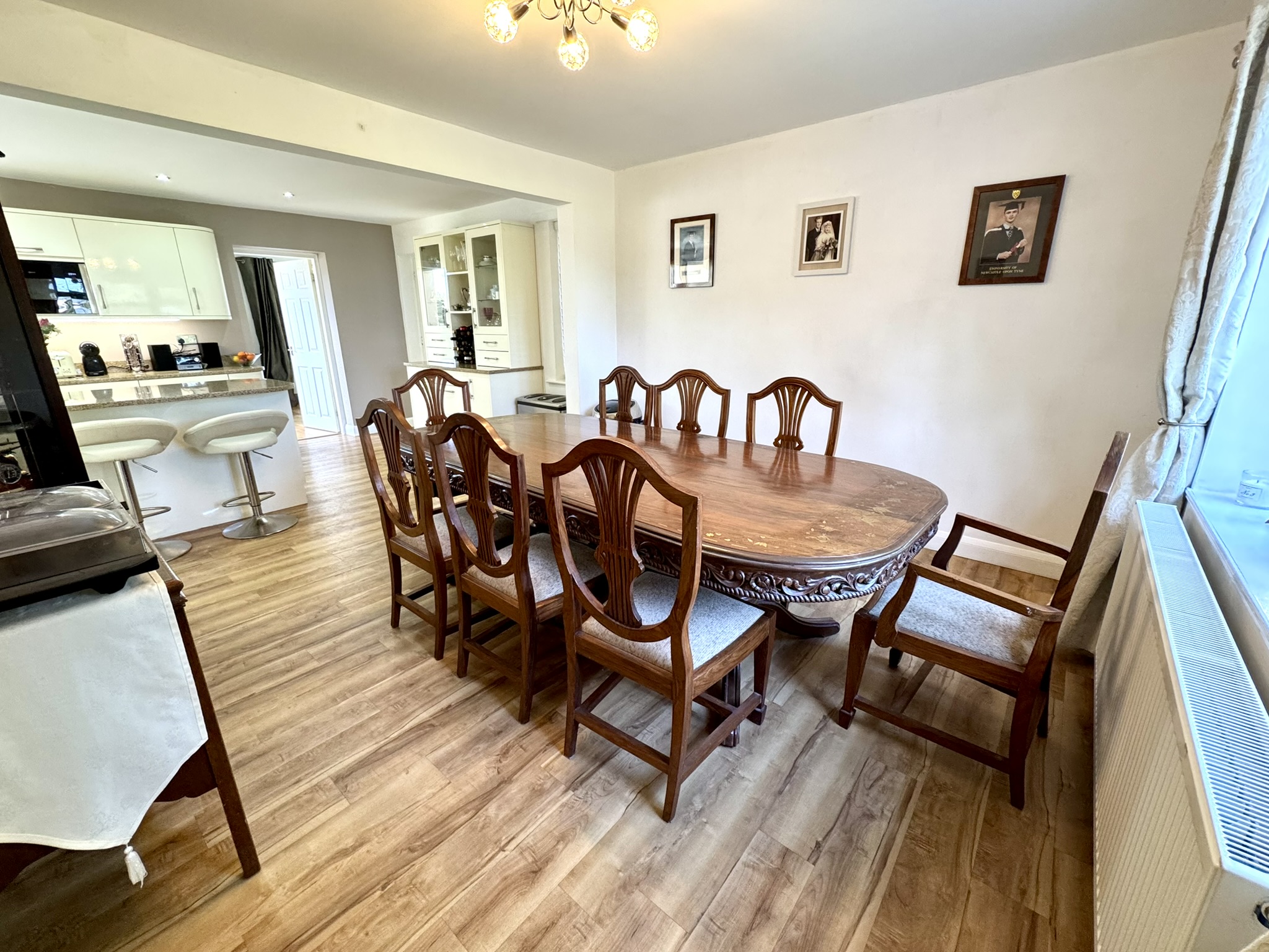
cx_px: 634
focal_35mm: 14
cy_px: 476
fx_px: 513
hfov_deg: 102.1
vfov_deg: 85.7
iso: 200
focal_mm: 2.22
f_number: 2.2
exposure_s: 1/50
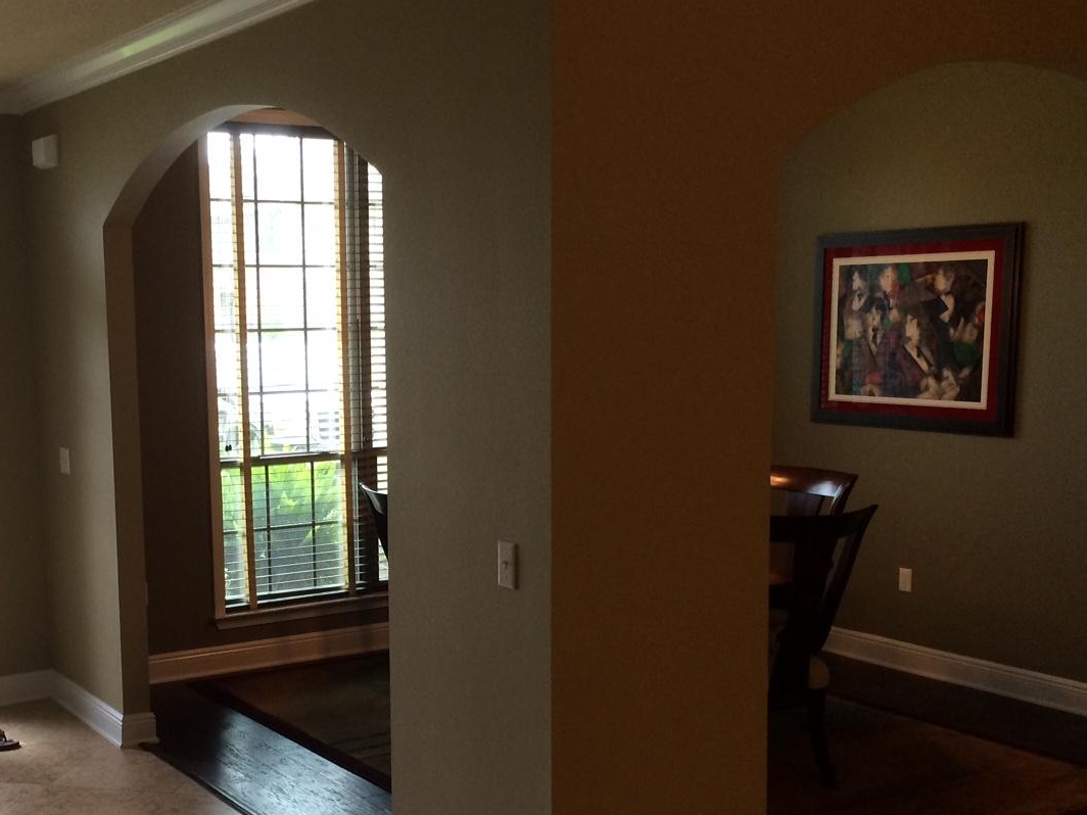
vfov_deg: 31.4
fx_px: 1444
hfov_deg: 40.6
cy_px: 514
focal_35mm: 46
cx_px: 345
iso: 50
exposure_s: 1/30
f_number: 2.2
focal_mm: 4.12
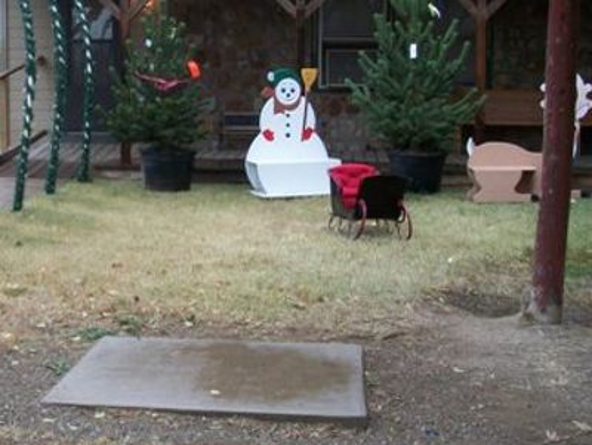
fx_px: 1199
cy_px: 255
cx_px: 142
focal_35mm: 70
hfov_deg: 27.3
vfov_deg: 21.0
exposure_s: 1/80
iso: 80
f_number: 3.1
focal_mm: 6.3
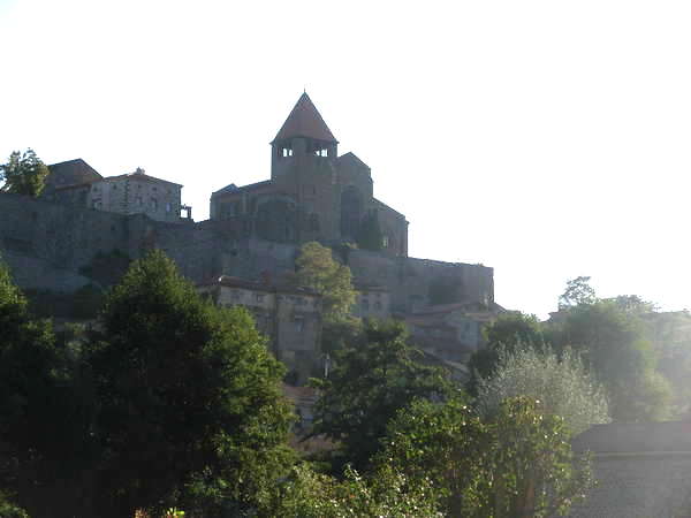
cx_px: 346
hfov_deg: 22.0
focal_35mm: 89
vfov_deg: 16.6
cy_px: 259
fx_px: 1777
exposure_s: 1/724
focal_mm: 14.7
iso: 79
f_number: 3.8
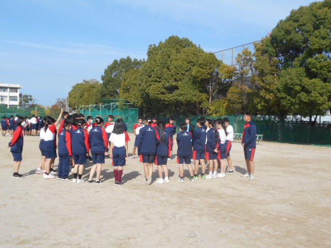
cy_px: 124
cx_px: 166
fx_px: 373
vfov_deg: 36.8
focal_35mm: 39
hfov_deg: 47.9
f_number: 3.9
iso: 80
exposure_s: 1/800
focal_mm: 6.7
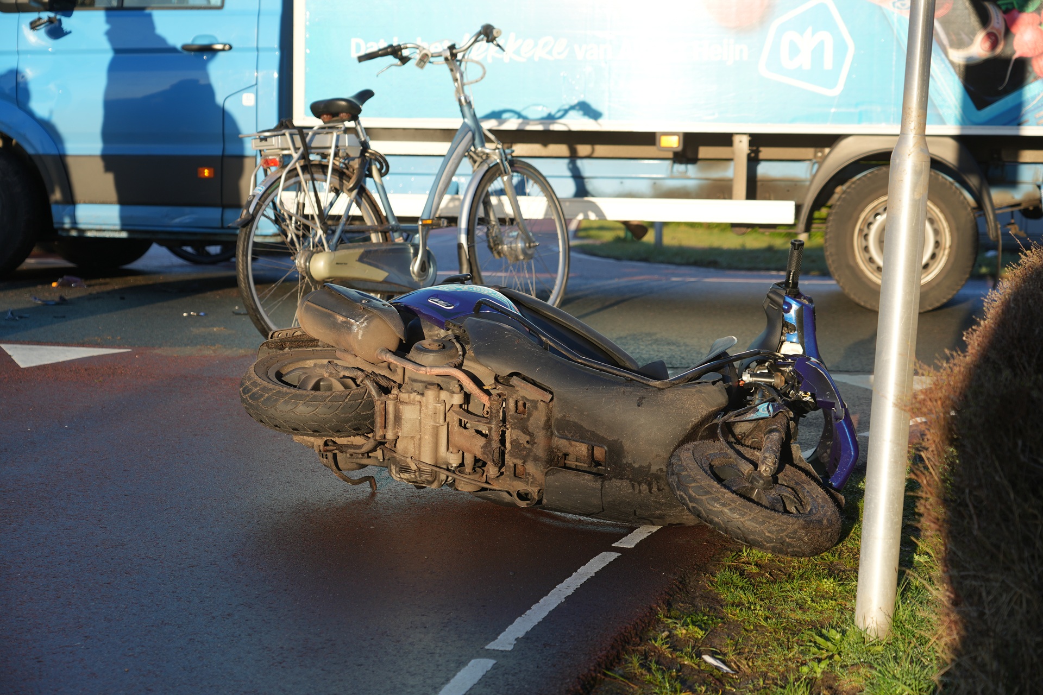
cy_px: 348
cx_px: 522
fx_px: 1941
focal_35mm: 67
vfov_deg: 20.3
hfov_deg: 30.1
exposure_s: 1/320
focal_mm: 67
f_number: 4.5
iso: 100
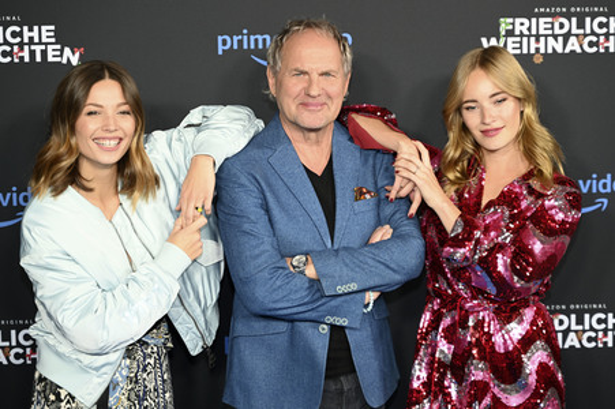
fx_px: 1229
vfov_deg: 18.9
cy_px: 204
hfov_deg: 28.1
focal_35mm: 72
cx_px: 308
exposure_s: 1/125
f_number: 2.8
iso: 500
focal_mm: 72
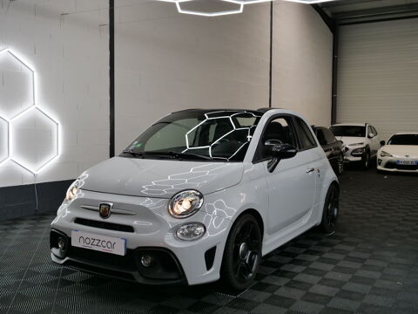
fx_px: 459
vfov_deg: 37.7
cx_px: 209
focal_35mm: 38
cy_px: 157
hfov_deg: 49.0
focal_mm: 19
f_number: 3.9
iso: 320
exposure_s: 1/60
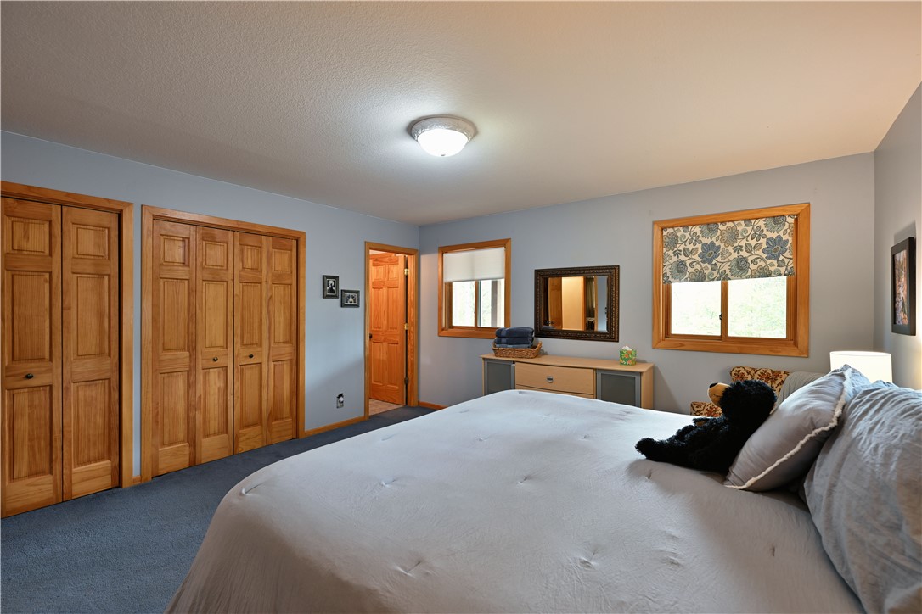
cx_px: 461
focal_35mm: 16
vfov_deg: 73.7
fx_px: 410
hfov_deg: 96.7
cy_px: 307
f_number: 5.6
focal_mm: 16
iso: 200
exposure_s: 1/5
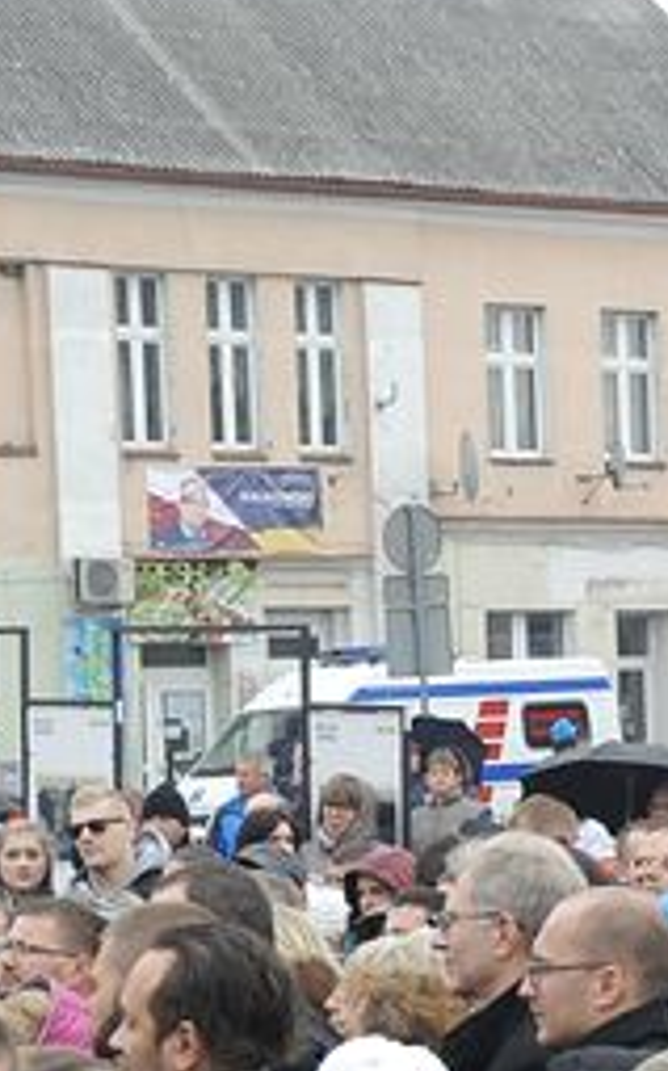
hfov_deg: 7.9
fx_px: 4756
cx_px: 853
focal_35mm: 163
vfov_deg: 12.7
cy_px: 1056
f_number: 8
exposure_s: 1/250
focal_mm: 32
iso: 800
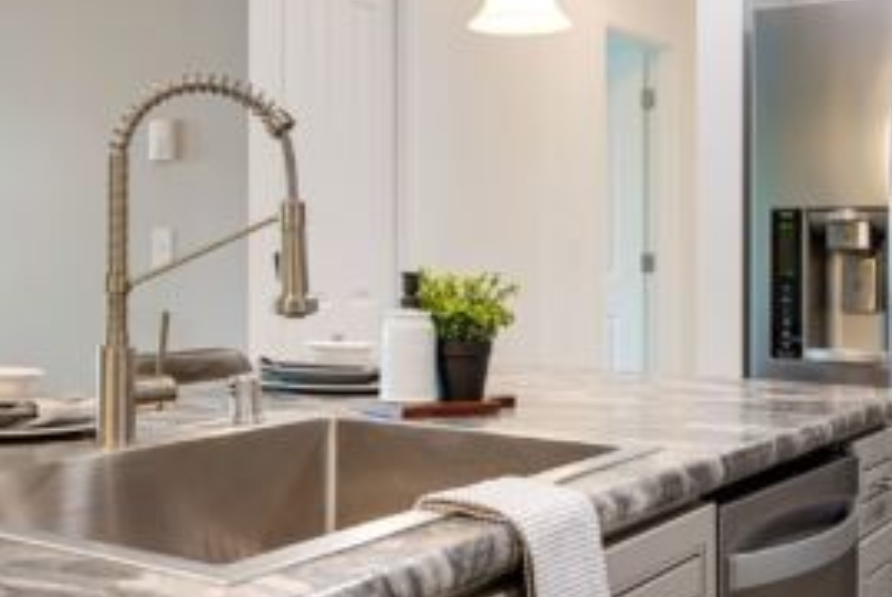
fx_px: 1290
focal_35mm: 52
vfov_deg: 26.0
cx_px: 235
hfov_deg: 37.3
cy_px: 257
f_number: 4
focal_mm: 35
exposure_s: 1/640
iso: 400
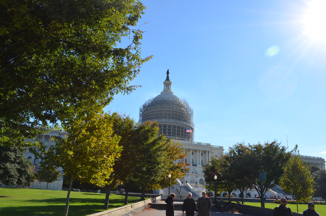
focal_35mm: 33
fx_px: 298
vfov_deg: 39.8
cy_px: 108
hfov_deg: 57.3
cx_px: 163
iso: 125
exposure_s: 1/250
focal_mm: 22
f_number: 8
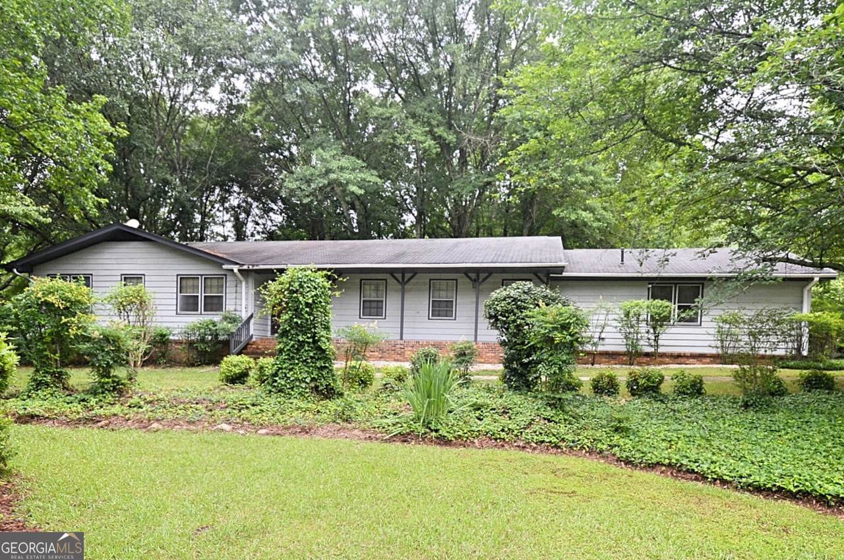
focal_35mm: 21
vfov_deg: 59.3
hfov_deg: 81.3
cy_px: 280
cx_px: 422
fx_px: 492
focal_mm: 14
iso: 400
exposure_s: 1/250
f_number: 8
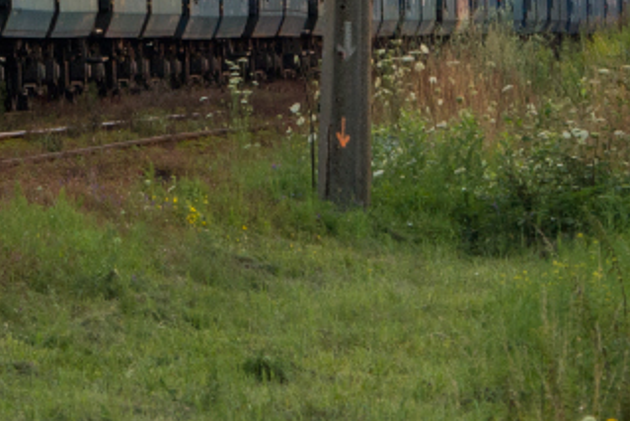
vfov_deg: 2.6
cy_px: -358
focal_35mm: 534
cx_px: -28
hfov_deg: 3.9
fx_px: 9349
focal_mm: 95
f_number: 7.1
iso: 800
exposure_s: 1/250
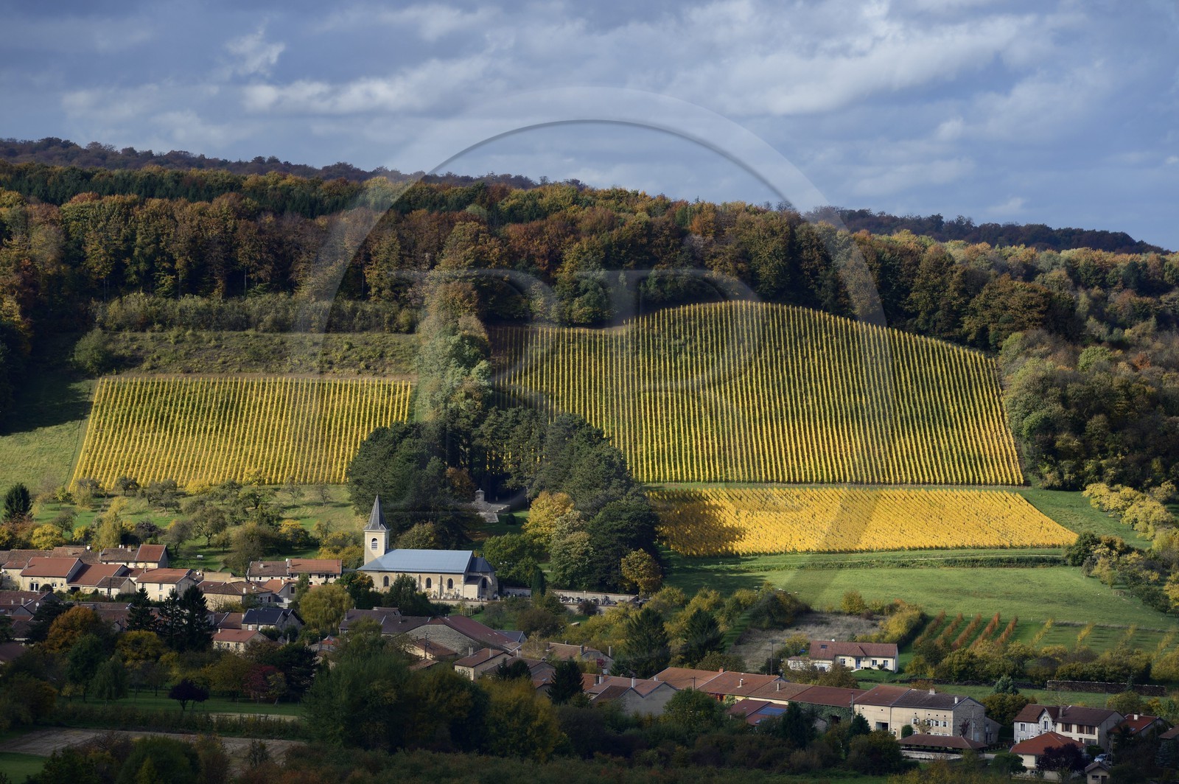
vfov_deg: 7.2
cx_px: 590
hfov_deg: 10.8
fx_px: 6217
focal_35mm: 190
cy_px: 392
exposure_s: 1/250
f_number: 10
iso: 200
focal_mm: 190
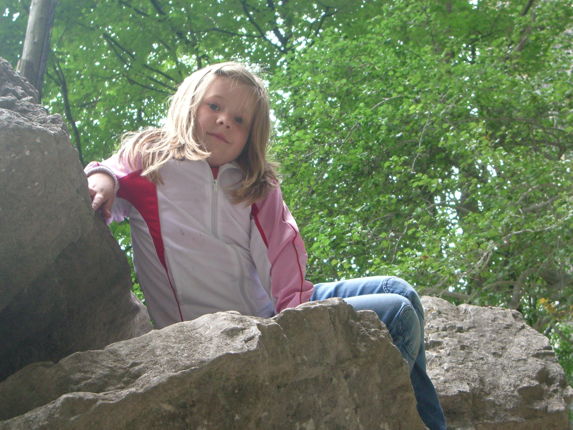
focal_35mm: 62
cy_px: 215
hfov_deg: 31.2
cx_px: 286
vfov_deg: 23.7
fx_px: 1026
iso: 200
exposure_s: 1/60
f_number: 3.5
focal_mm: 10.2
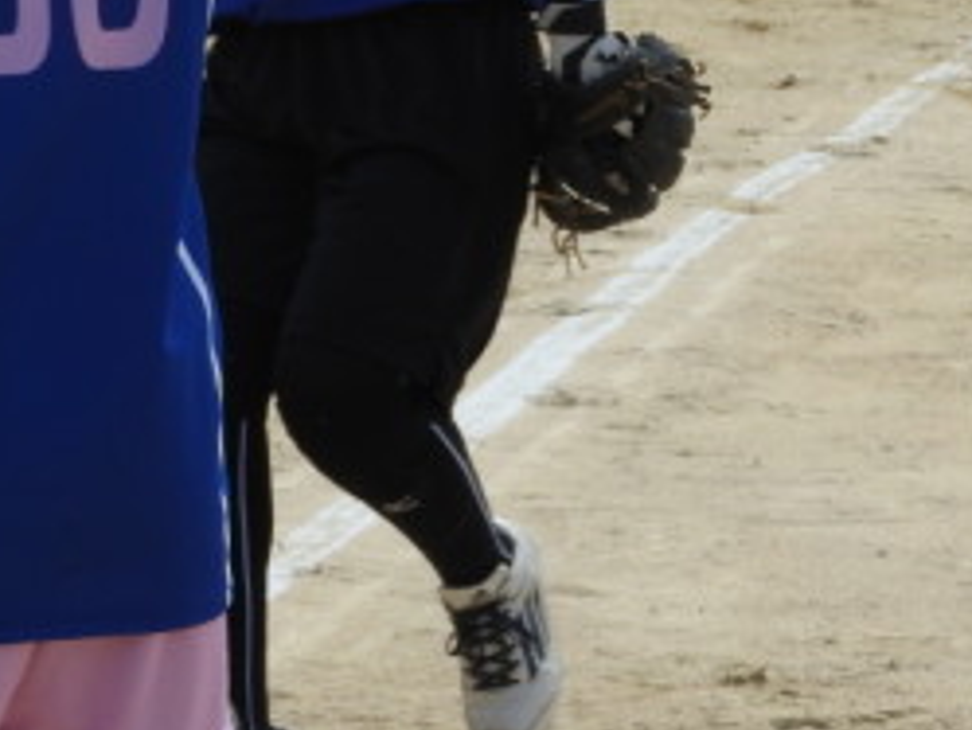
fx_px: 11518
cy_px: -62
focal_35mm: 410
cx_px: 191
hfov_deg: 4.8
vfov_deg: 3.6
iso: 100
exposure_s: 1/640
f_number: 5.2
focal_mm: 30.5
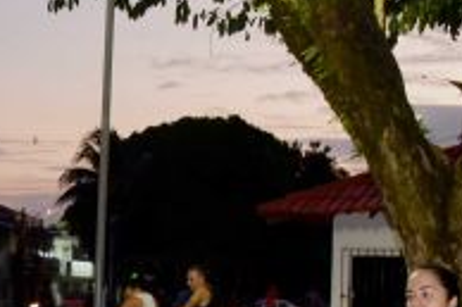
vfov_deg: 13.7
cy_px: 248
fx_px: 1269
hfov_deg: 20.3
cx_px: 76
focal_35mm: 99
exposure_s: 1/50
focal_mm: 24
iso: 2500
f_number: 4
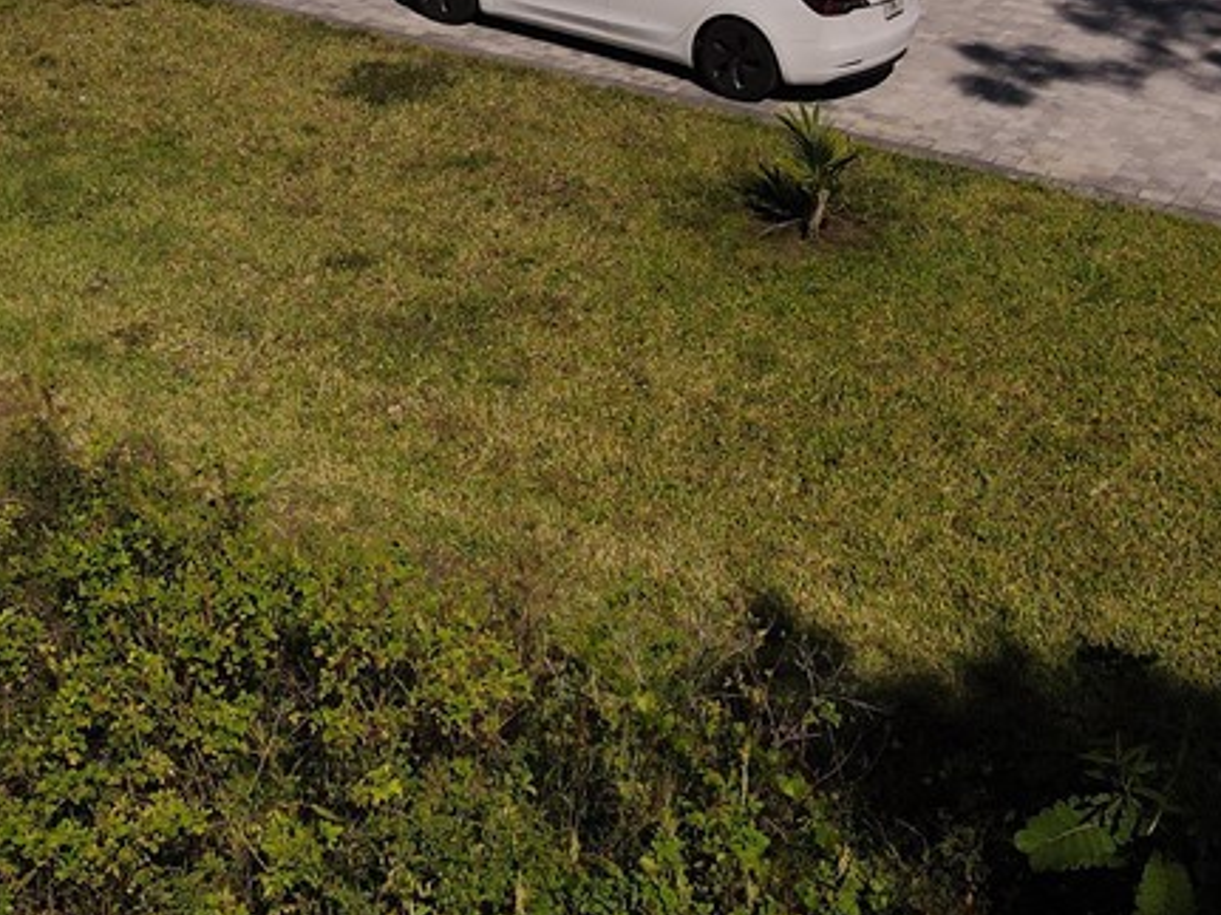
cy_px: -159
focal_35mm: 57
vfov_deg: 23.6
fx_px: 2010
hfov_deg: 33.6
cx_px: 431
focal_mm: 4.5
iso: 100
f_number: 2.8
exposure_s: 1/100
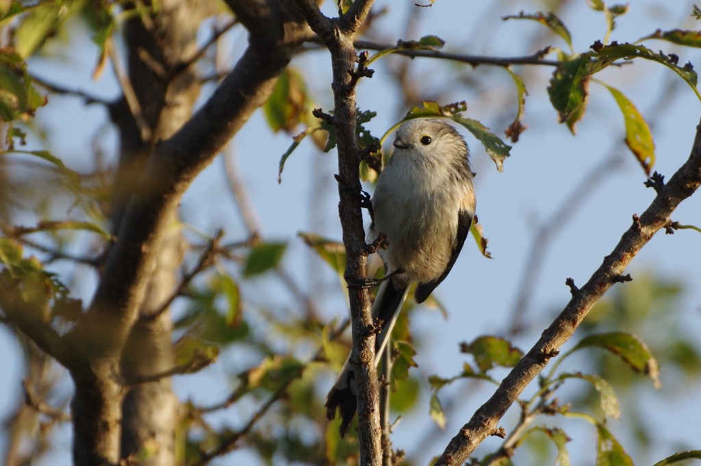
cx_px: 350
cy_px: 233
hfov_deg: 3.1
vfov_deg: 2.0
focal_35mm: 675
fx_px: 13133
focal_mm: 450
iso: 400
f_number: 5.6
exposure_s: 1/1000
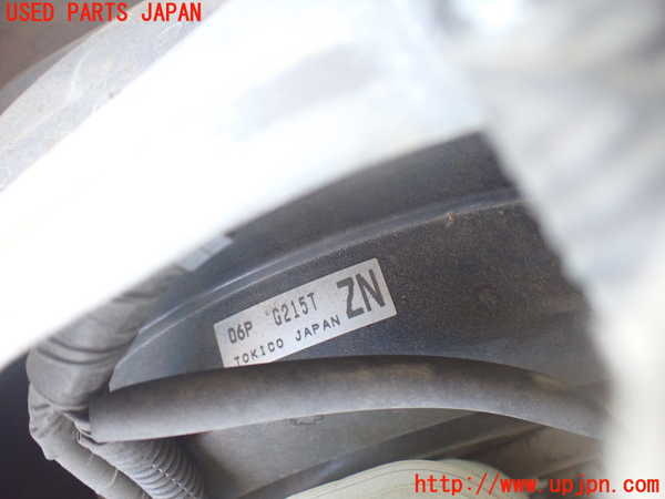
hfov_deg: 60.0
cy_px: 250
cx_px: 332
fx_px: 576
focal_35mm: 30
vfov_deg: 46.8
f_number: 2.3
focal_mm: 5.4
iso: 800
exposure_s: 1/80
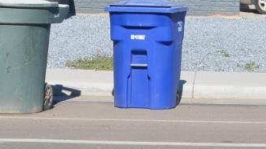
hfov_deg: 14.1
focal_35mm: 149
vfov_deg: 7.8
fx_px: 1053
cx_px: 284
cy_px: -125
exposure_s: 1/320
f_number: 9
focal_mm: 21
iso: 100
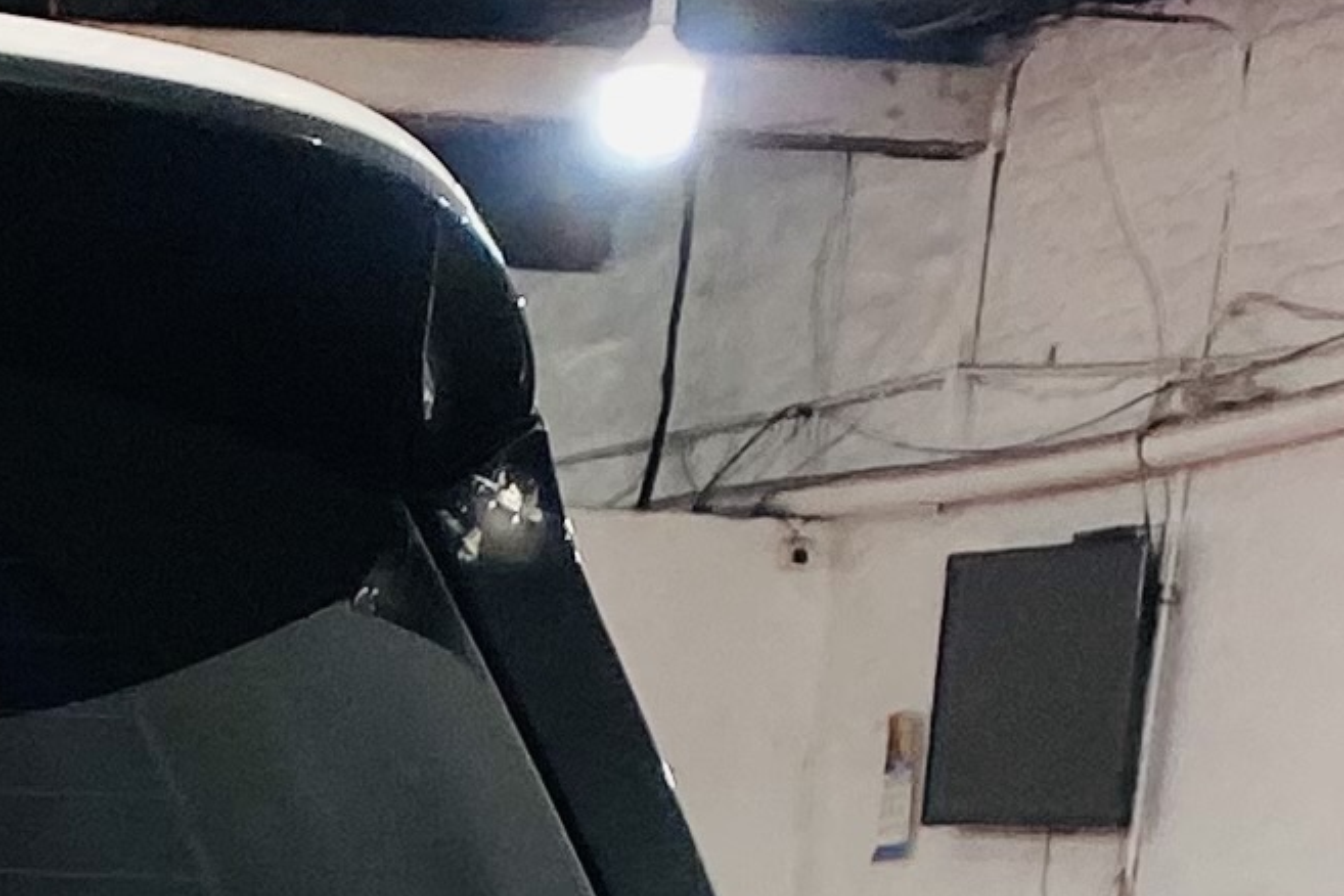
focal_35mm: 166
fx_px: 6197
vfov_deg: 7.5
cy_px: 2404
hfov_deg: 11.1
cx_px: -1471
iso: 64
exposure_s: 1/103
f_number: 1.8
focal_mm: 4.25
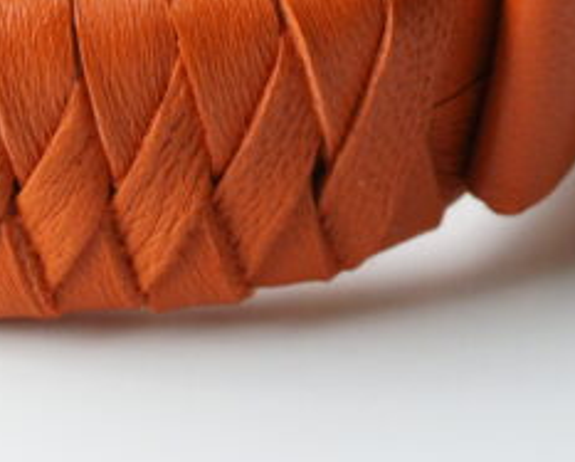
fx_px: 3681
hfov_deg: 8.9
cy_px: -31
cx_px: 299
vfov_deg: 7.1
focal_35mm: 216
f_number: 7.1
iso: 500
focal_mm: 35
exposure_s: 1/60
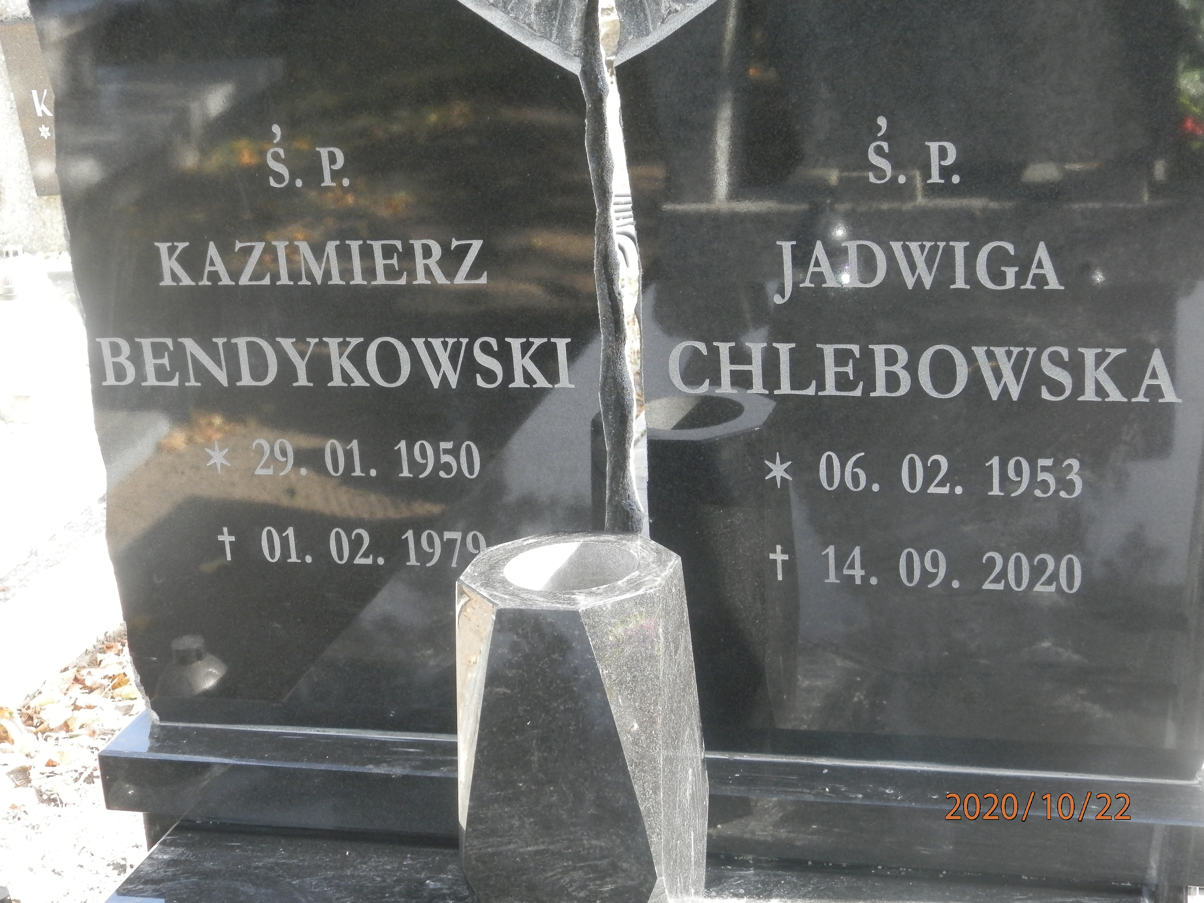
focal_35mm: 68
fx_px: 2365
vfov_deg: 21.6
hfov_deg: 28.6
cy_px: 452
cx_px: 602
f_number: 4
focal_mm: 12.2
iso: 200
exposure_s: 1/60
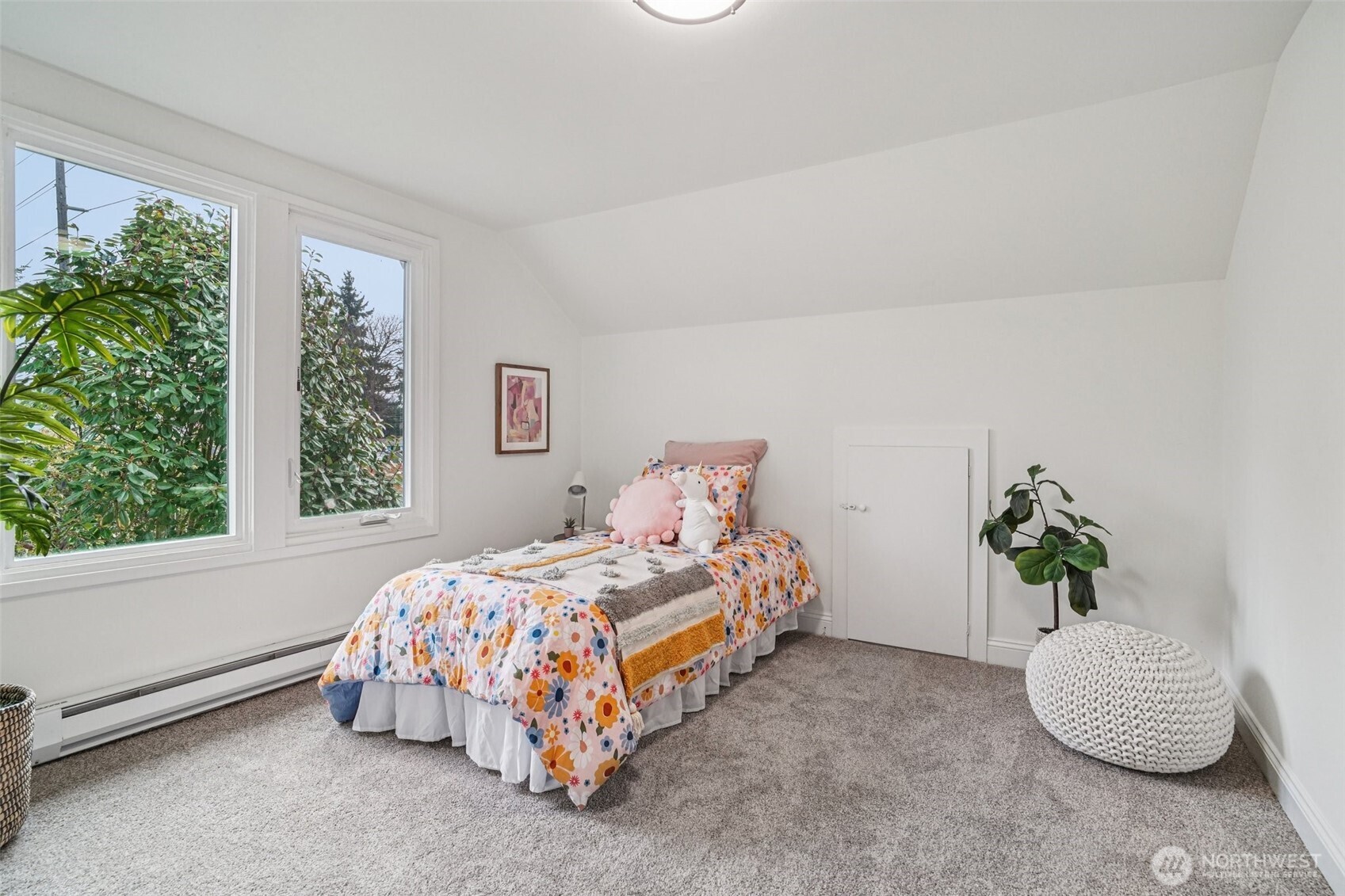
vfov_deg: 73.7
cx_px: 672
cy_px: 448
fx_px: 598
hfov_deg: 96.7
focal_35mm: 16
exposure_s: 1/60
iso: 1600
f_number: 8
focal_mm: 16
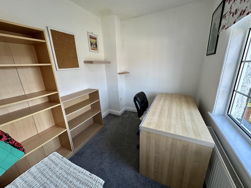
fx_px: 102
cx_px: 126
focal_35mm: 14
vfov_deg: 85.7
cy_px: 94
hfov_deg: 102.1
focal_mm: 2.22
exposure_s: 1/100
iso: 100
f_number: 2.2
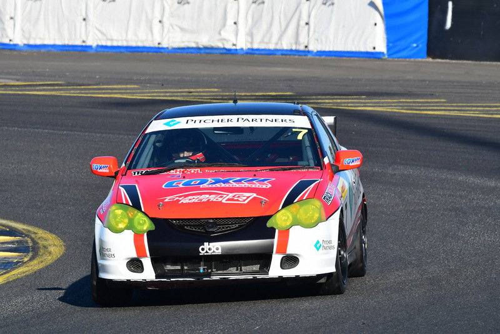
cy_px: 167
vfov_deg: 3.1
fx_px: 6252
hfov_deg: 4.6
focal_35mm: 450
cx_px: 250
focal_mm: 300
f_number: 11
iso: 800
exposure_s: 1/800
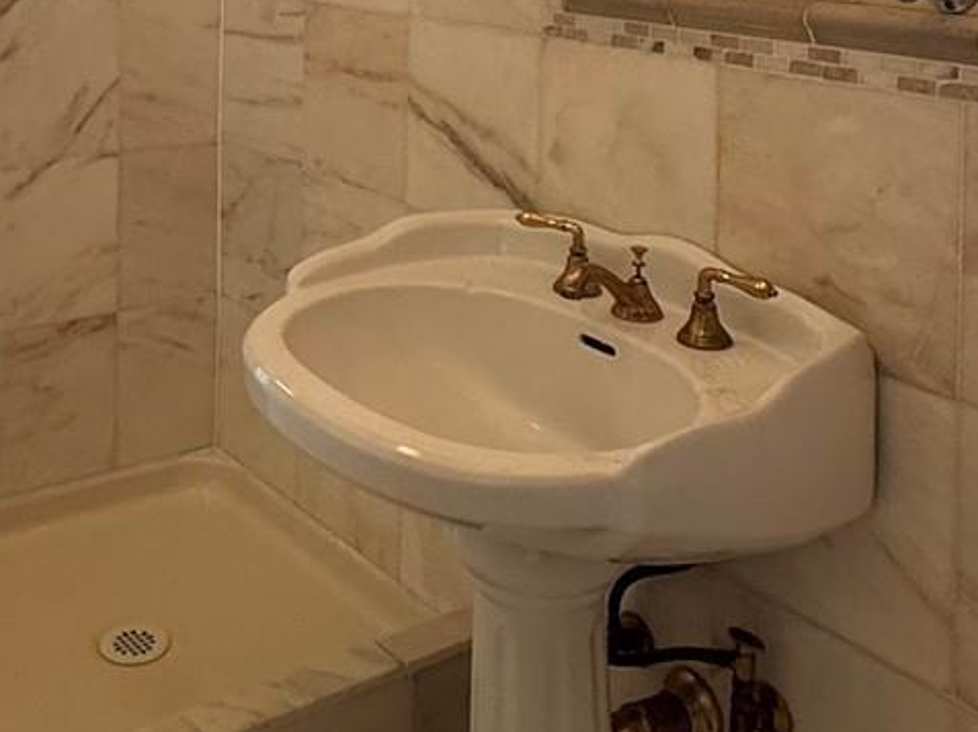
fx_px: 1327
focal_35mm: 47
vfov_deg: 27.7
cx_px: 277
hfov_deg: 39.6
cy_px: -109
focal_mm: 2.22
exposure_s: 1/60
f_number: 2.2
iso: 200
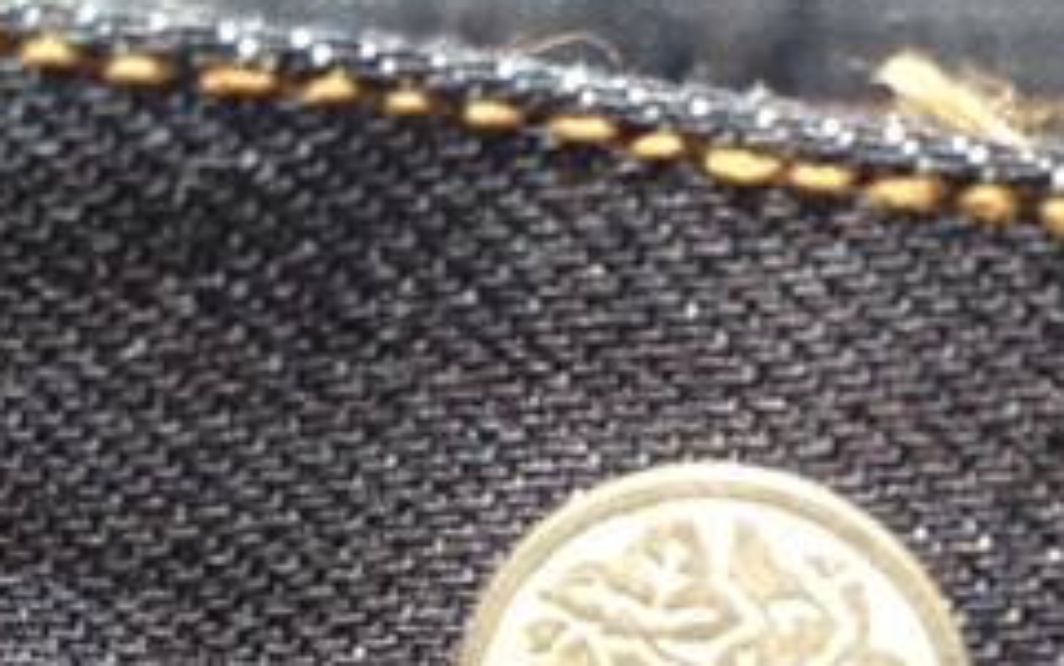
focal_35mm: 77
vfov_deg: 16.5
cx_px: 631
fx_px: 2234
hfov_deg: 26.7
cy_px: 730
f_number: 2.4
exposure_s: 1/276
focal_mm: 4.28
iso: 50
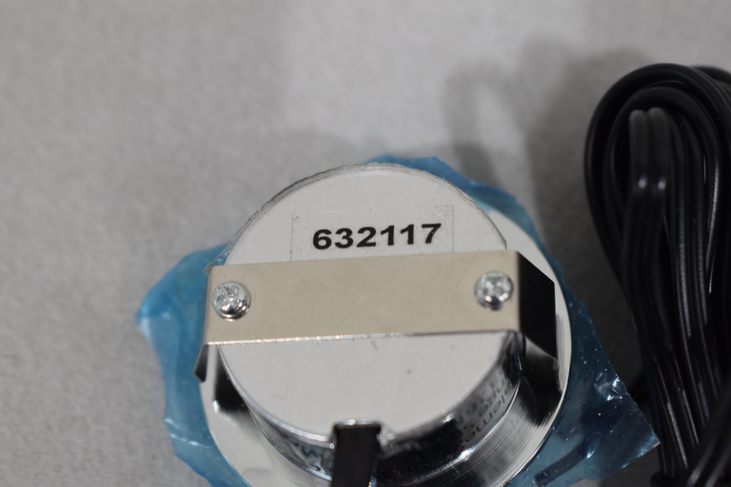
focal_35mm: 82
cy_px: 244
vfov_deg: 16.6
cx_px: 366
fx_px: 1675
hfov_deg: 24.6
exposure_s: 1/60
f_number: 6.3
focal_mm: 55
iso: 400
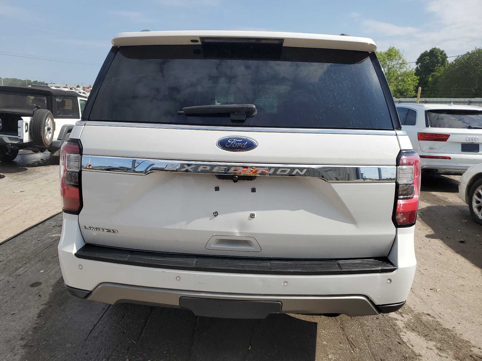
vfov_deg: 53.1
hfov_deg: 67.3
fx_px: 362
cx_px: 241
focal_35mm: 26
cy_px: 180
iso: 50
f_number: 1.5
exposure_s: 1/5000
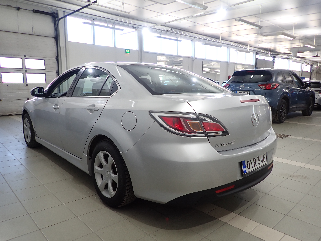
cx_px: 160
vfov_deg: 54.9
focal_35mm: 25
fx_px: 232
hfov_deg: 69.4
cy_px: 120
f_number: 2
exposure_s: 1/60
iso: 100
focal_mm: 4.5
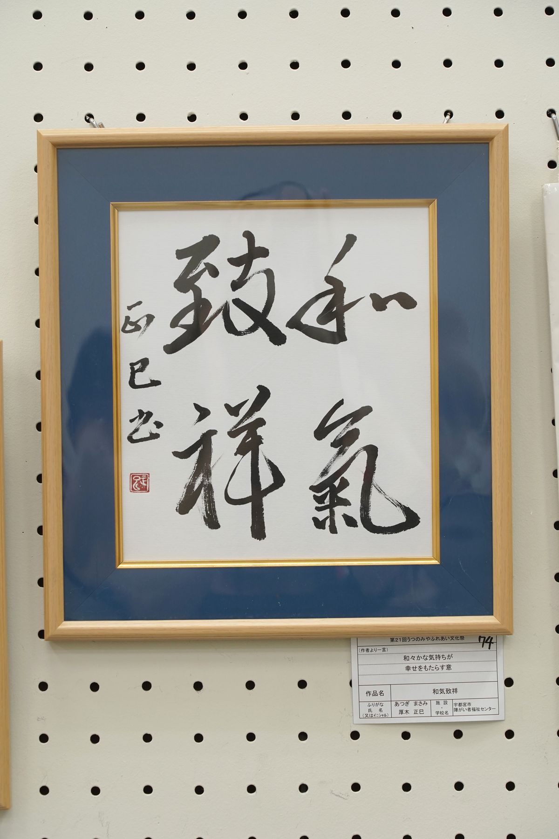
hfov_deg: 13.0
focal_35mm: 105
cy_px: 420
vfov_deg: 19.5
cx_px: 280
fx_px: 2445
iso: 2000
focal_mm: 105
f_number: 6.3
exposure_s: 1/50
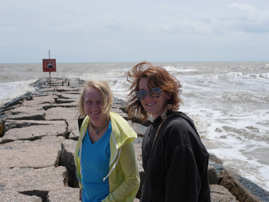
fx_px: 389
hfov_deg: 38.2
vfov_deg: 29.1
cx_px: 134
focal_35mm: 50
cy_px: 101
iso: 200
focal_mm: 25
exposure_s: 1/4000
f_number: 4
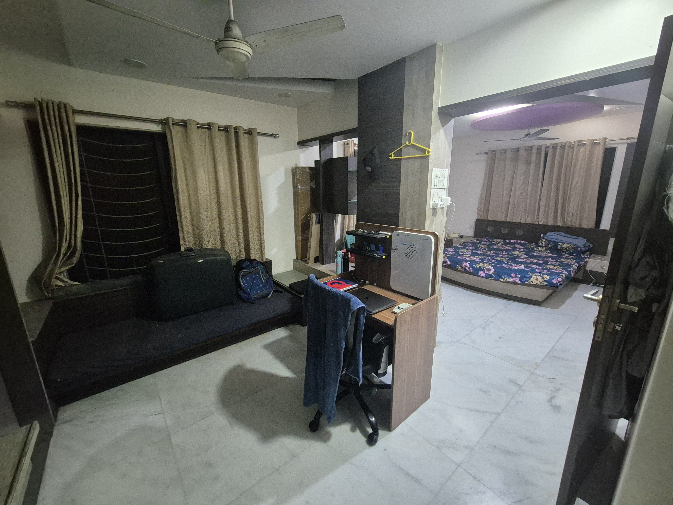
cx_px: 336
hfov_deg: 106.2
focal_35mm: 13
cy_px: 252
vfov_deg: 89.9
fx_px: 253
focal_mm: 2.2
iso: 1600
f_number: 2.2
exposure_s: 1/50
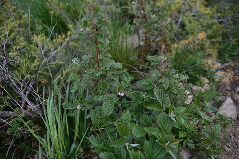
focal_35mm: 51
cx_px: 119
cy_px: 81
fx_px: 339
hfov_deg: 38.9
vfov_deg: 26.5
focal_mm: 50
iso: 320
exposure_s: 1/640
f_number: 2.8
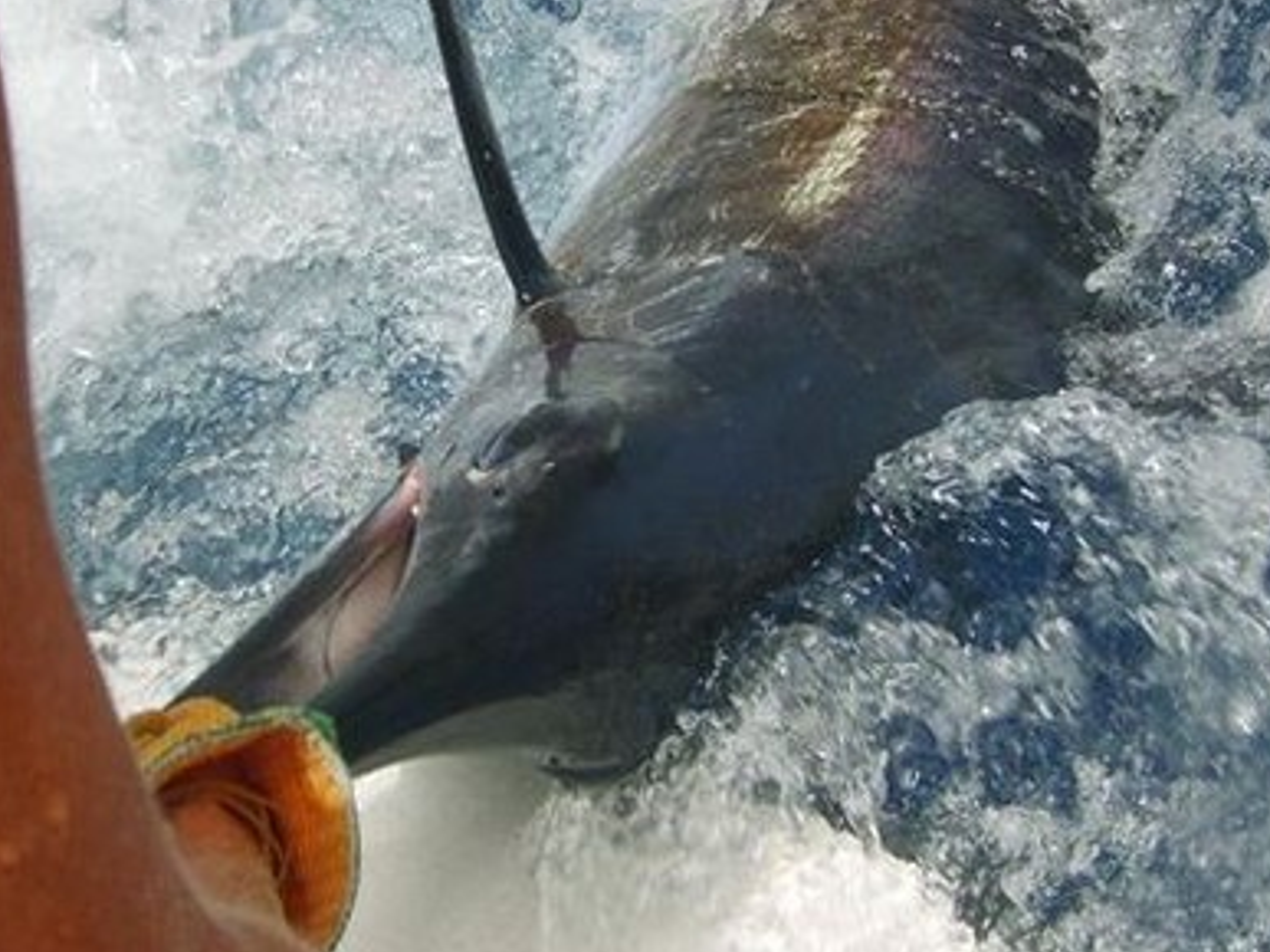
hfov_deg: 33.8
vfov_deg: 25.6
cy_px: 387
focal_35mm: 57
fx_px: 2091
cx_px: 568
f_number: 7.1
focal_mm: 5.8
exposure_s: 1/250
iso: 50
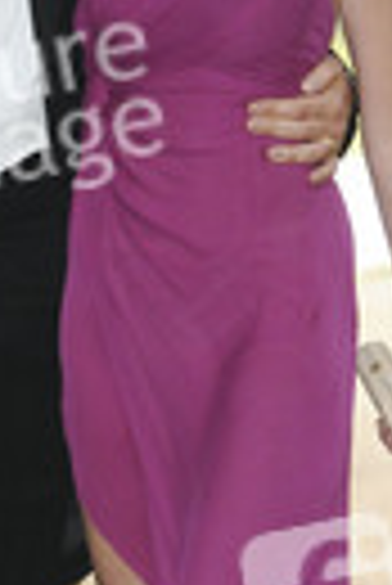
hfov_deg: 1.7
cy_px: 356
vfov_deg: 2.6
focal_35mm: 806
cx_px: 65
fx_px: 13121
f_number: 4.5
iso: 500
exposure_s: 1/160
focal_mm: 175
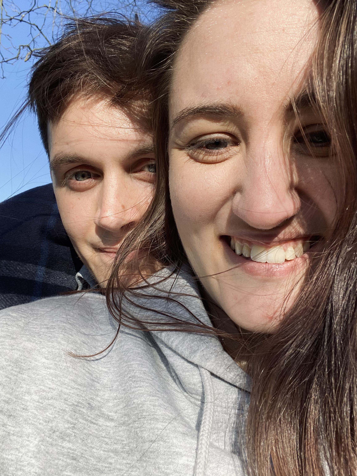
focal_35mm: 30
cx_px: 178
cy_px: 238
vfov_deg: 60.0
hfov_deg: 46.8
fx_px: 413
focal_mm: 2.71
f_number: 2.2
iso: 25
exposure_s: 1/552
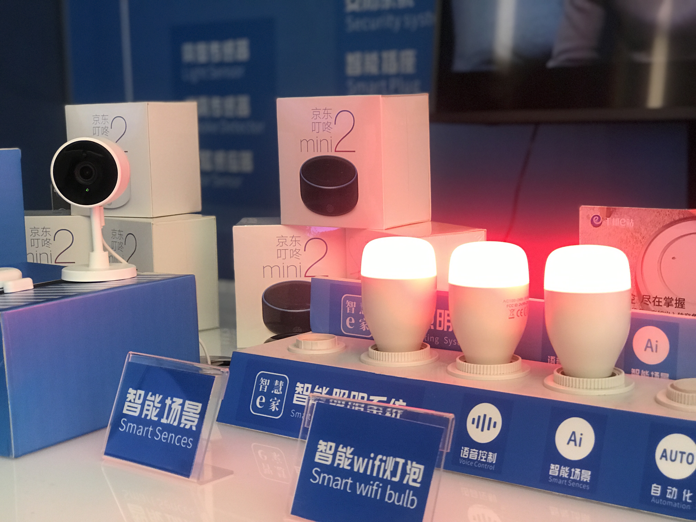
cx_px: 348
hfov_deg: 33.8
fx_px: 1146
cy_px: 261
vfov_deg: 25.7
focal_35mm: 57
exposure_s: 1/50
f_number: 2.8
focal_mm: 6.6
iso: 125
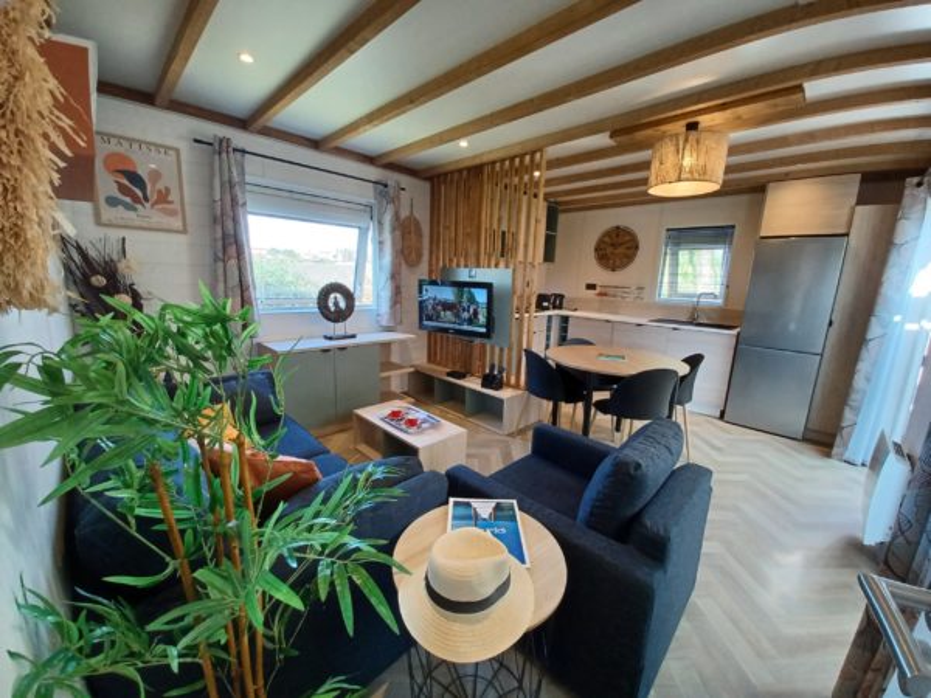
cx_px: 466
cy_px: 349
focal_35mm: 13
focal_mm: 1.42
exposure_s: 1/50
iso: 100
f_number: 2.2
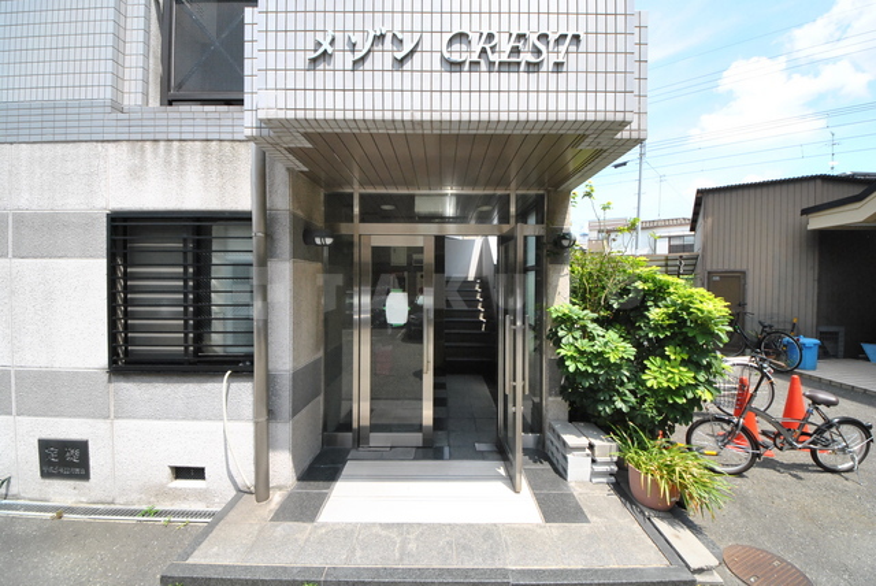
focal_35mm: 12
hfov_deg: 112.6
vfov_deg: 90.1
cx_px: 438
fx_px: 292
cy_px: 293
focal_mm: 8
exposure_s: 1/400
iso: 800
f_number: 10
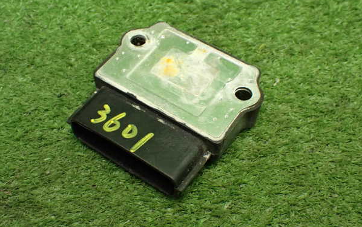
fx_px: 493
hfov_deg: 40.3
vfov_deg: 25.8
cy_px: 118
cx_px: 181
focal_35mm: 50
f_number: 3.1
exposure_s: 1/80
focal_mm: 8.4
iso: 800
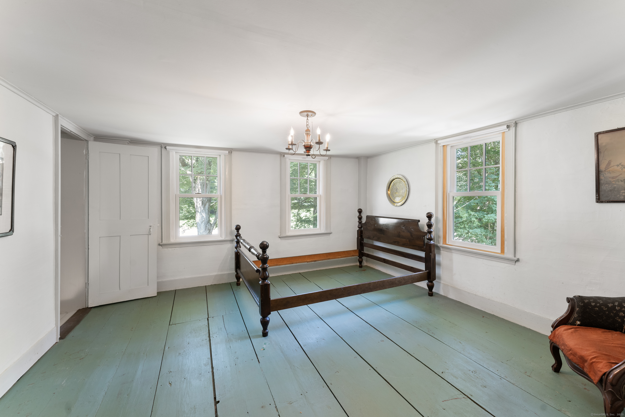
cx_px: 312
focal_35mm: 14
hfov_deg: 104.3
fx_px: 243
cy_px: 208
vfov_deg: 81.2
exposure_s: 1/2.5
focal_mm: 14
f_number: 8
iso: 800
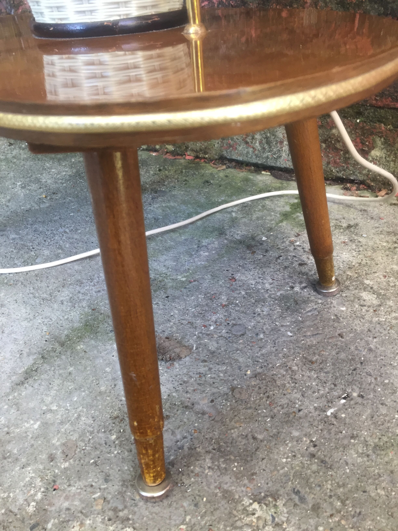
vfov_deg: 61.7
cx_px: 199
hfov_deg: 48.2
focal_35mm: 29
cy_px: 266
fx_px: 445
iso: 80
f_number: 2.2
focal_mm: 4.15
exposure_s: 1/33
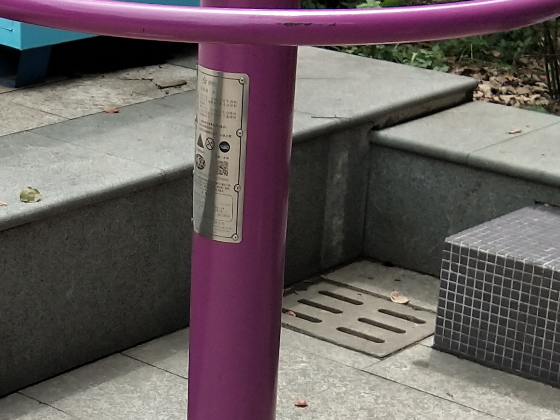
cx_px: 133
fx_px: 1731
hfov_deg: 18.2
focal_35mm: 107
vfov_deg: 13.6
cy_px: 427
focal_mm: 3.69
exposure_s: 1/588
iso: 50
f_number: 2.2
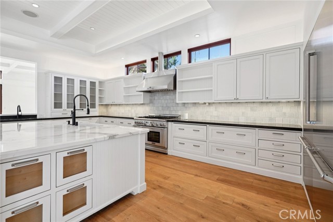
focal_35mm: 16
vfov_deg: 73.7
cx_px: 166
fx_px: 148
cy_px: 111
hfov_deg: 96.8
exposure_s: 1/15
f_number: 8
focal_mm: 16
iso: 400
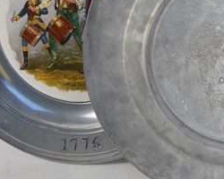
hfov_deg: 20.7
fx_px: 583
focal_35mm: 88
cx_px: 245
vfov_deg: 17.4
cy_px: 43
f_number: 5.6
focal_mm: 26
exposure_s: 1/125
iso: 400
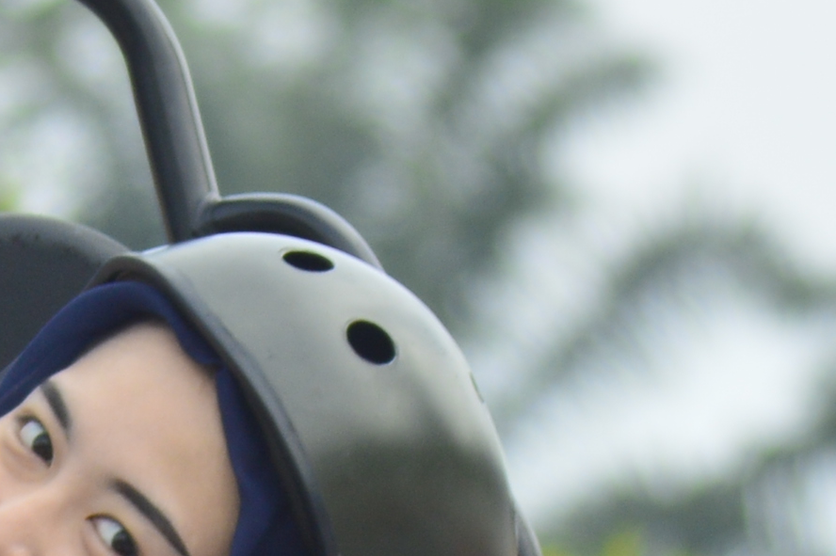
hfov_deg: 2.0
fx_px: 23871
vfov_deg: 1.3
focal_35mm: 1029
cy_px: 1157
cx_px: -174
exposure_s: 1/320
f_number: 7.1
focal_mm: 135
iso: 200
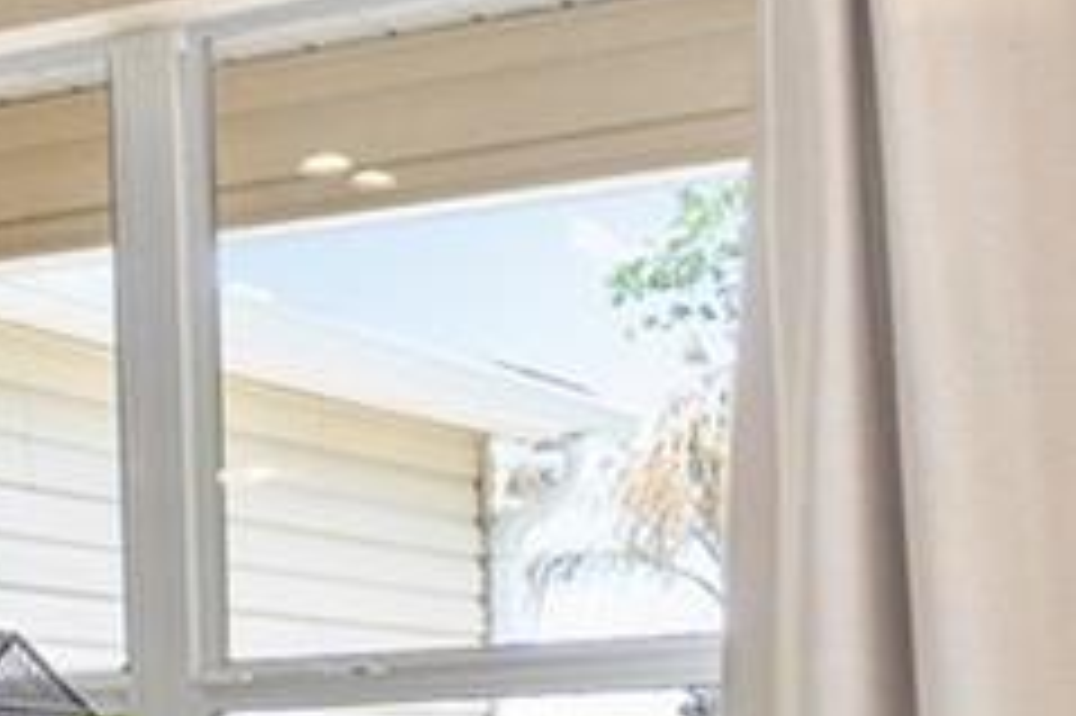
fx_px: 3405
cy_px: 995
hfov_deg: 14.9
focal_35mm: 114
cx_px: -1044
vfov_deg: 11.6
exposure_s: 1/2.5
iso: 200
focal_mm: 17
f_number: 7.1
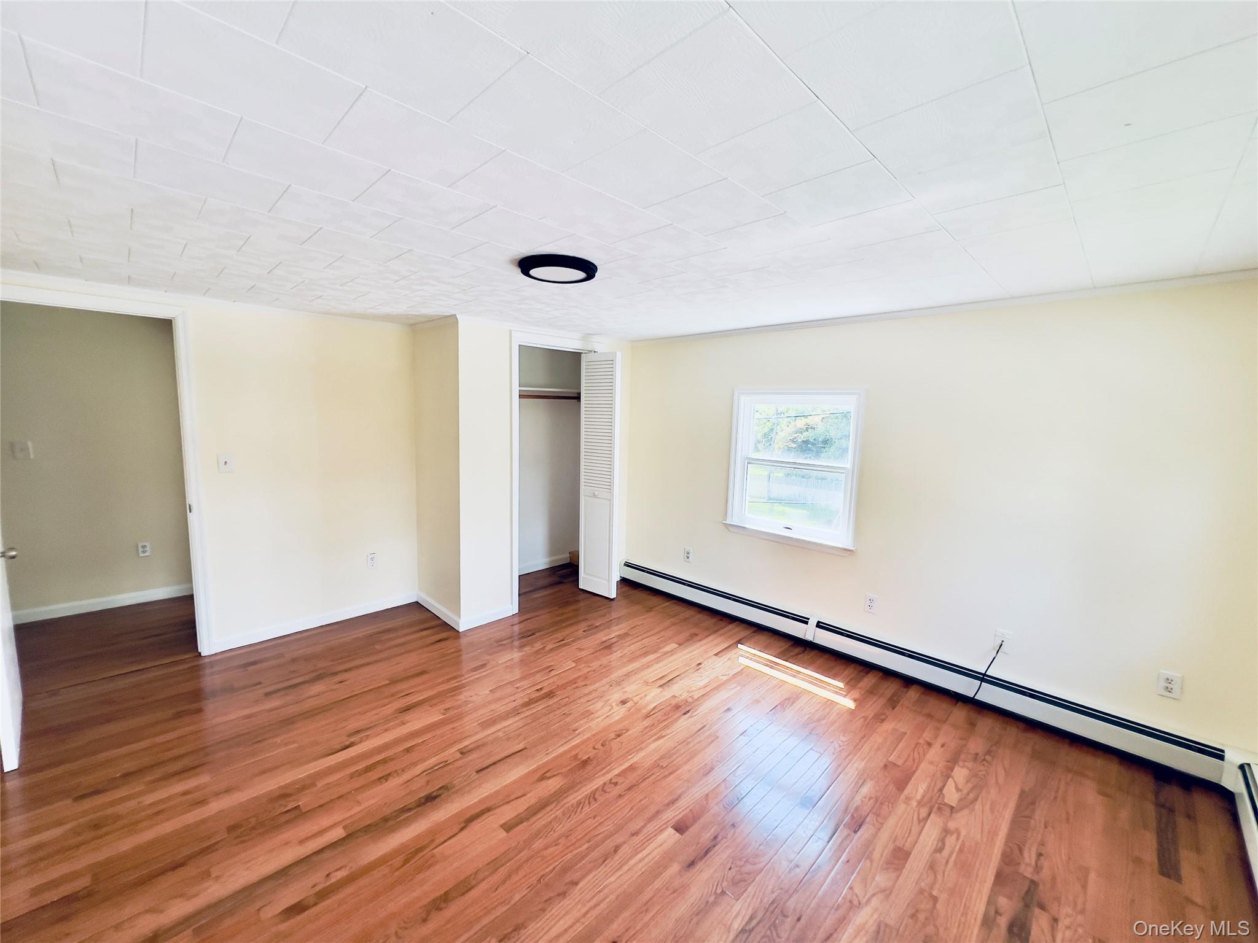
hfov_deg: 106.2
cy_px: 472
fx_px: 472
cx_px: 629
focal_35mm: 13
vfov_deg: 89.9
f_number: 1.8
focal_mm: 1.57
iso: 32
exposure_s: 1/99
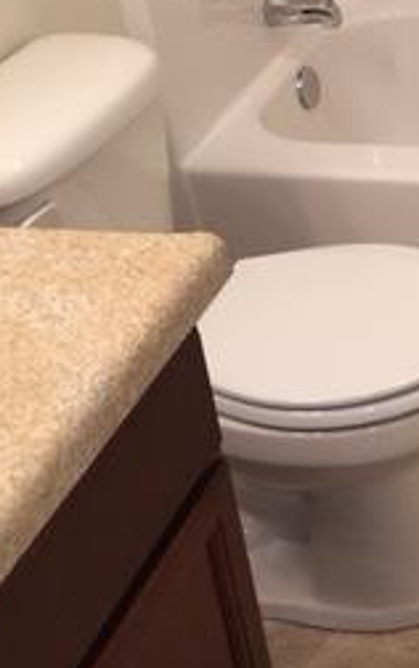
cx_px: 565
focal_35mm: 78
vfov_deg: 26.0
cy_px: 130
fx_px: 1422
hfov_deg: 15.8
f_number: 2.2
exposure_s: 1/30
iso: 32
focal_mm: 4.15
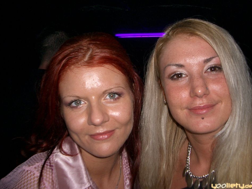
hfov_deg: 48.9
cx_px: 136
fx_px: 277
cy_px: 90
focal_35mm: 38
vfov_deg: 37.7
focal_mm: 5.8
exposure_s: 1/40
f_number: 2.6
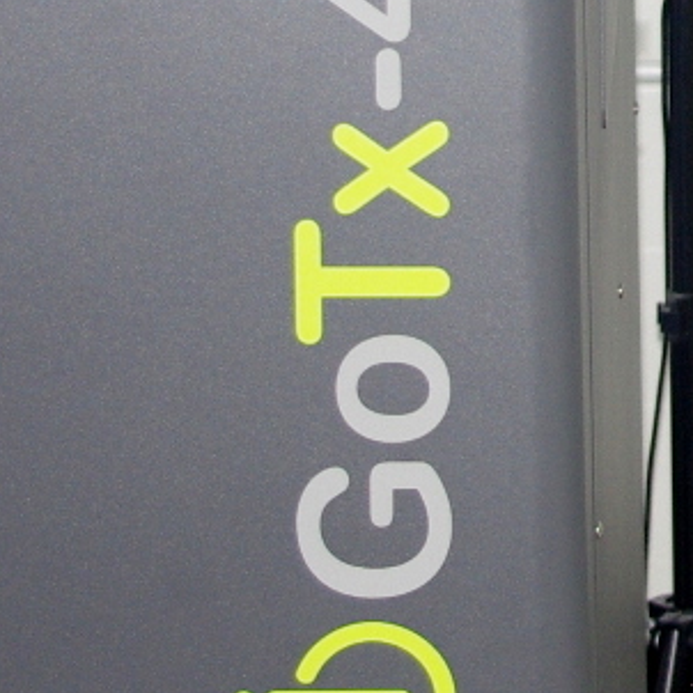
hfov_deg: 7.7
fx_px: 5074
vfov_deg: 7.8
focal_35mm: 224
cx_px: 1049
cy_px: -110
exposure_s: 1/25
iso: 400
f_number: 4
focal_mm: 30.63
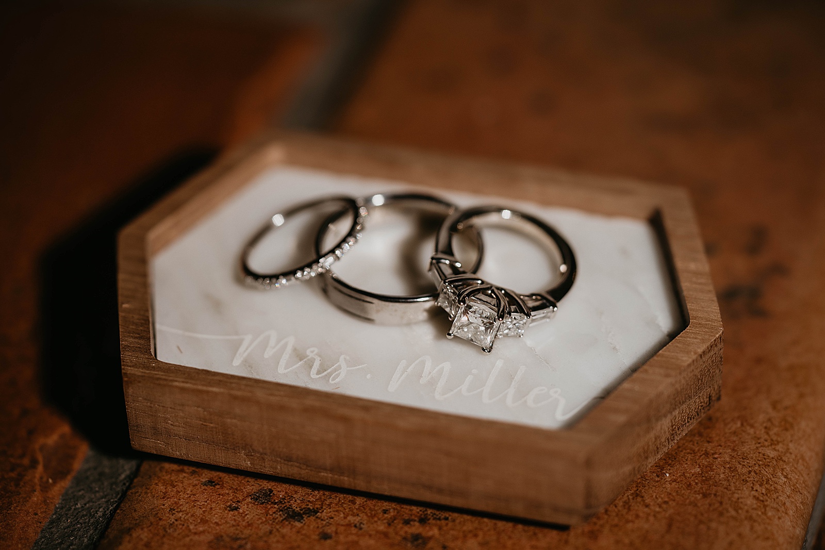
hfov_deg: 22.6
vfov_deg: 15.2
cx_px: 412
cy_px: 275
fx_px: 2063
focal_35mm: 90
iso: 250
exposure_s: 1/125
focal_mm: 90
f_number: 3.5
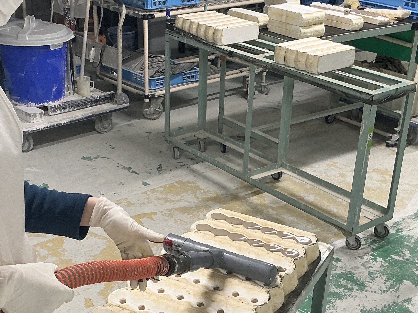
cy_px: 195
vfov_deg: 26.5
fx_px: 664
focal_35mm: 55
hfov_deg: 34.9
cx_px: 186
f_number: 1.8
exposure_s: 1/60
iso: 80
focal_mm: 3
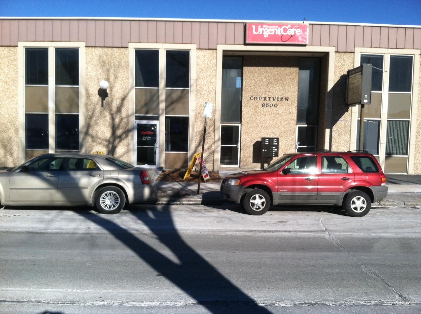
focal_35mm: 35
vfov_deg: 40.6
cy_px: 157
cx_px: 210
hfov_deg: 52.7
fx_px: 425
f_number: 2.8
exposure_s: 1/1765
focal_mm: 3.85
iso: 80
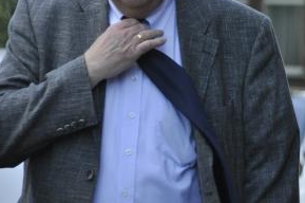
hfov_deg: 3.9
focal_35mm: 526
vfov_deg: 2.6
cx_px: 340
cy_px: 10
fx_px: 4453
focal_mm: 145
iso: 800
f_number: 5.6
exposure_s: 1/500
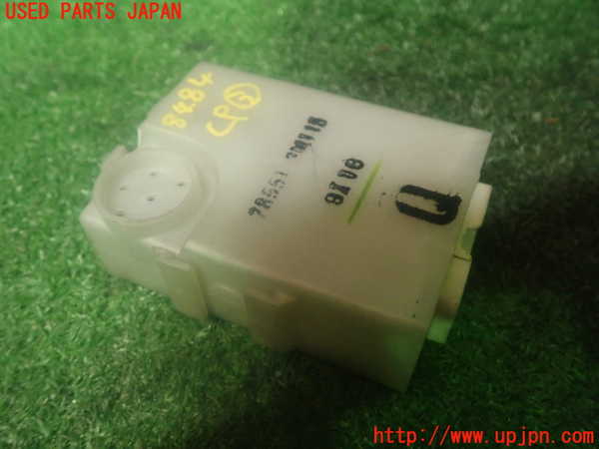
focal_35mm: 30
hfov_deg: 60.0
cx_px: 300
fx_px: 519
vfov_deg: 46.8
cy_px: 224
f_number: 2.3
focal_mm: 5.5
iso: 1000
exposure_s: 1/30
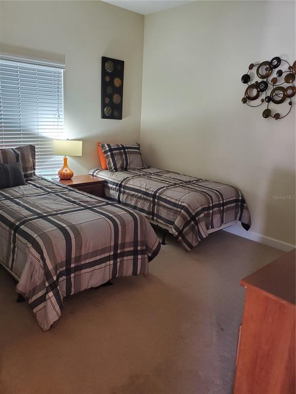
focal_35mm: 26
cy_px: 197
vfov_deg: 67.3
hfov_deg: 53.1
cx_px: 148
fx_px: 296
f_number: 2.4
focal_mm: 4.3
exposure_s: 1/39
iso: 400
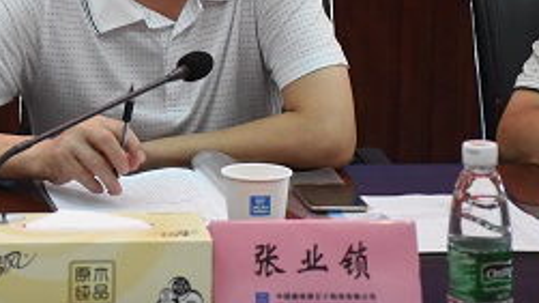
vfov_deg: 6.9
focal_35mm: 175
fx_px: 2500
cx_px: 146
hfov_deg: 12.3
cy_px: 21
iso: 5000
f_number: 5
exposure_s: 1/160
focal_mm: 70
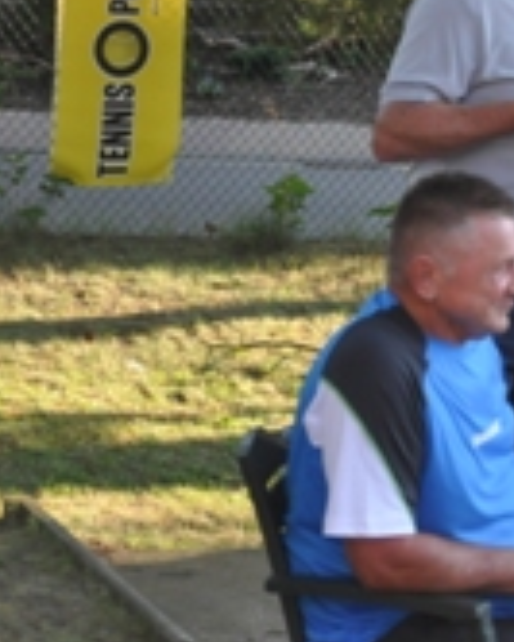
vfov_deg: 10.2
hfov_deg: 8.1
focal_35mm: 190
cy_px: 344
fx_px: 3610
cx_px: 630
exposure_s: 1/500
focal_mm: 50
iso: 900
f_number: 5
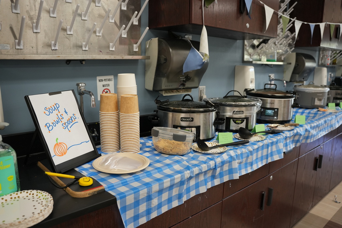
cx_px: 171
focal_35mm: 29
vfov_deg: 44.8
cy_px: 114
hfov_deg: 63.5
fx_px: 276
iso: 1600
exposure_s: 1/160
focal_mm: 29.1
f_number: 3.5
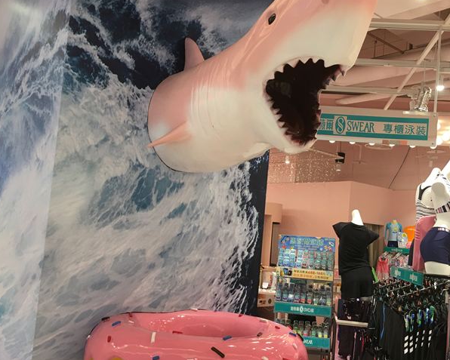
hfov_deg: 47.9
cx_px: 245
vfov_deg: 39.1
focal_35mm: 38
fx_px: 506
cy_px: 198
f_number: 2.2
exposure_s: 1/30
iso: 32
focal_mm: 4.15
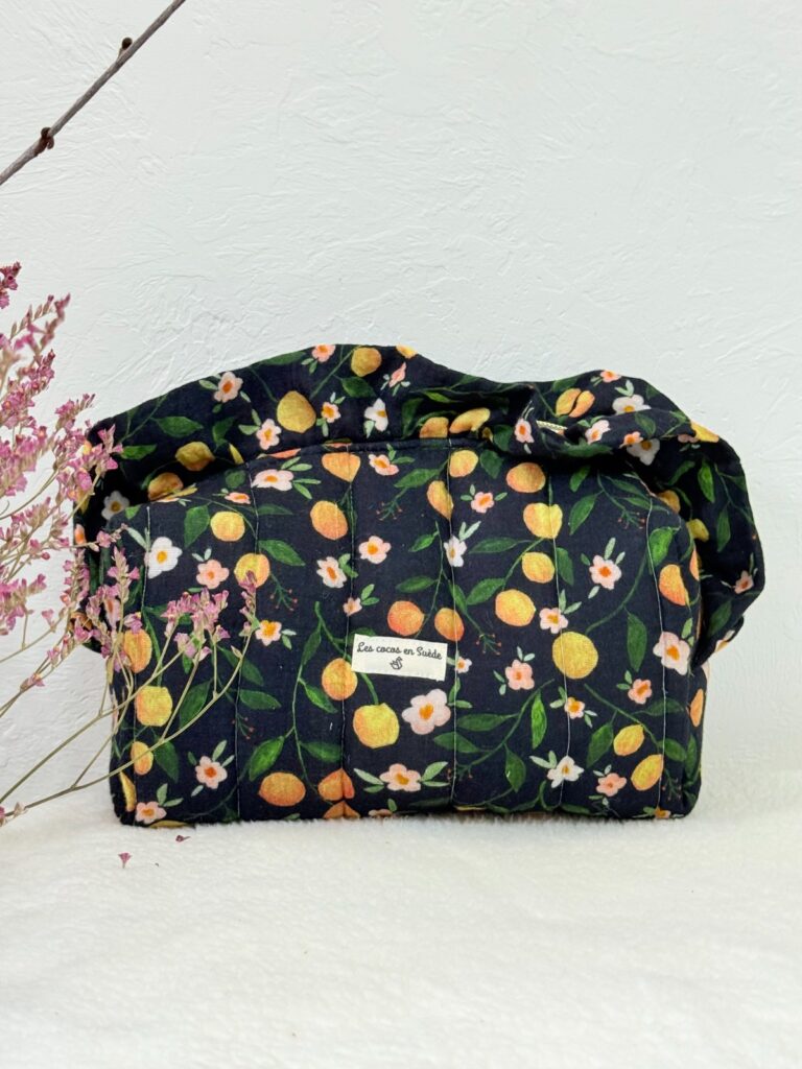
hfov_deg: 30.3
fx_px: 1483
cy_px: 534
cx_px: 401
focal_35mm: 48
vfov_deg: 39.7
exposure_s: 1/108
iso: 100
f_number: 1.78
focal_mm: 6.76
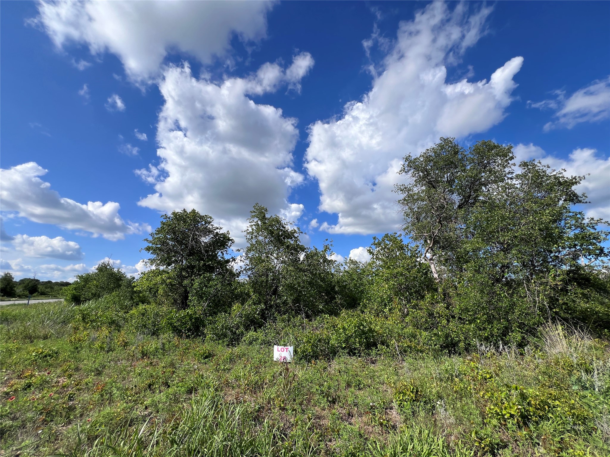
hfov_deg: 106.2
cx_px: 305
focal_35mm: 13
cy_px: 228
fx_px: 229
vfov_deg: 89.9
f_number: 1.8
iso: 32
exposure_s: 1/2481
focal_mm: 1.57
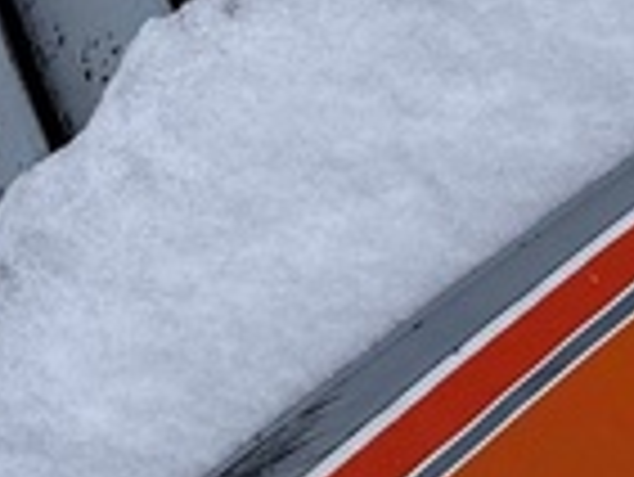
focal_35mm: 174
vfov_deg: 8.0
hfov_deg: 11.2
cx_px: 652
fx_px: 3190
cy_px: -590
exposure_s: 1/3247
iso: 80
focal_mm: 6.86
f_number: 1.78
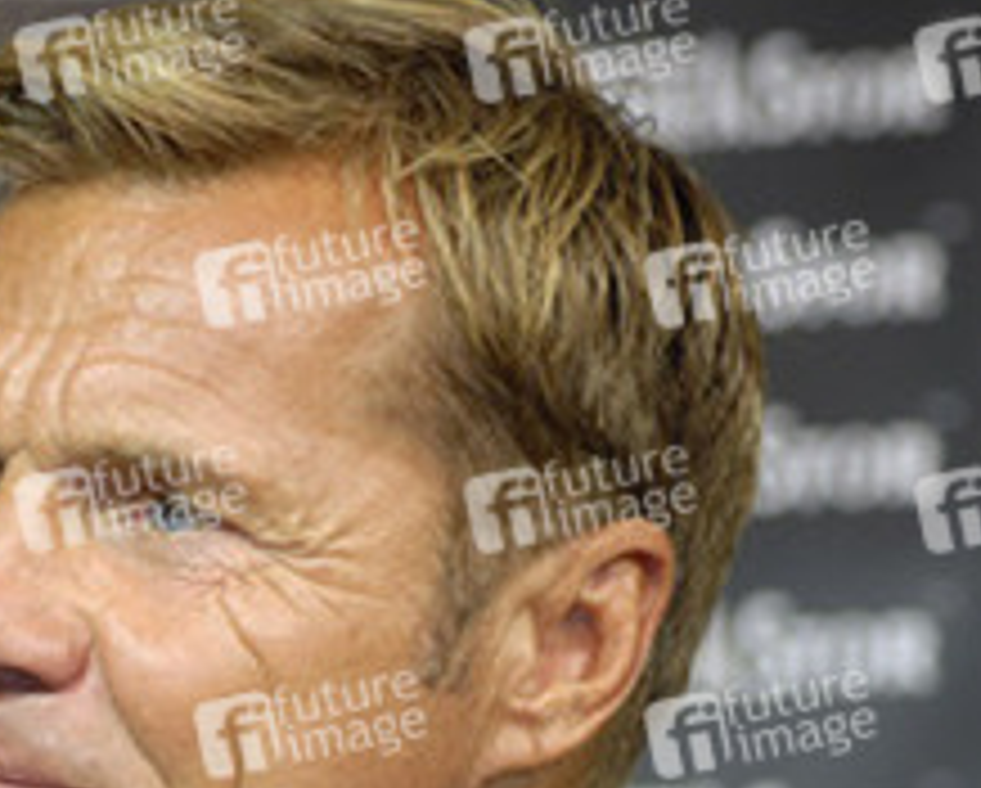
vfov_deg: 4.4
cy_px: 612
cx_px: 184
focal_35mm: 353
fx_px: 10263
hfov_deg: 5.5
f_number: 5.6
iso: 800
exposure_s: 1/100
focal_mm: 122
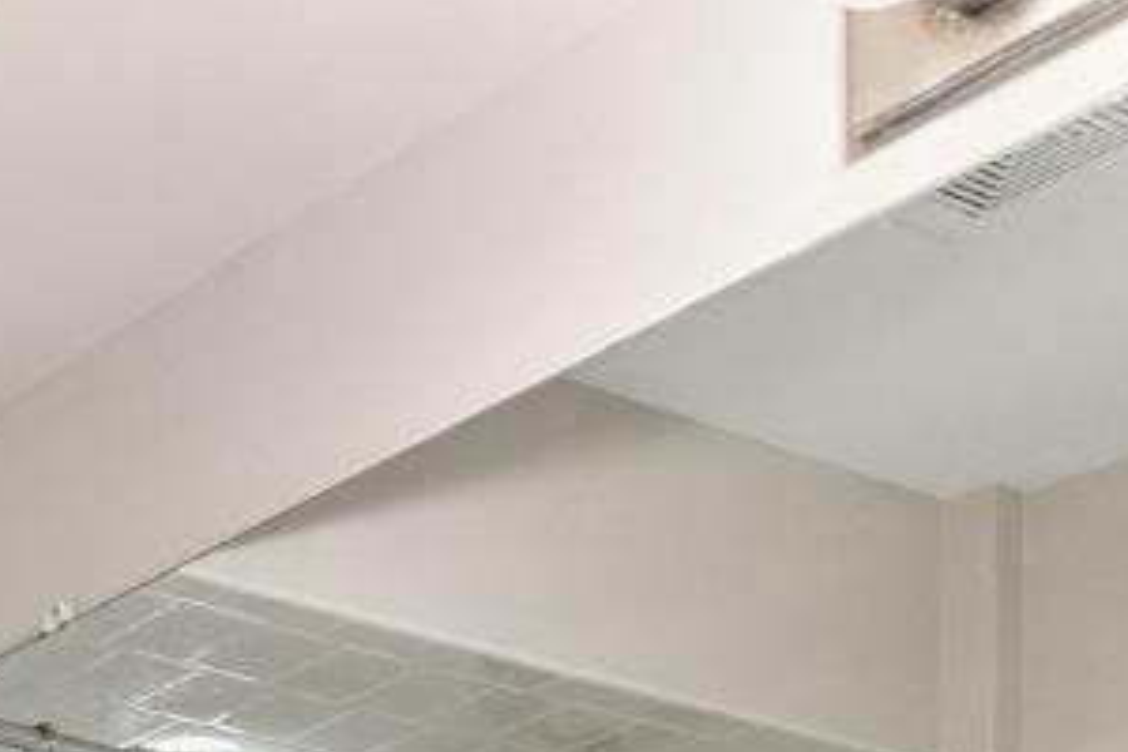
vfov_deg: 14.6
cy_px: 1570
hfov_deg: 21.8
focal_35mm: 75
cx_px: -635
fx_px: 2350
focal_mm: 15
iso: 640
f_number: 7.1
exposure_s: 1/50
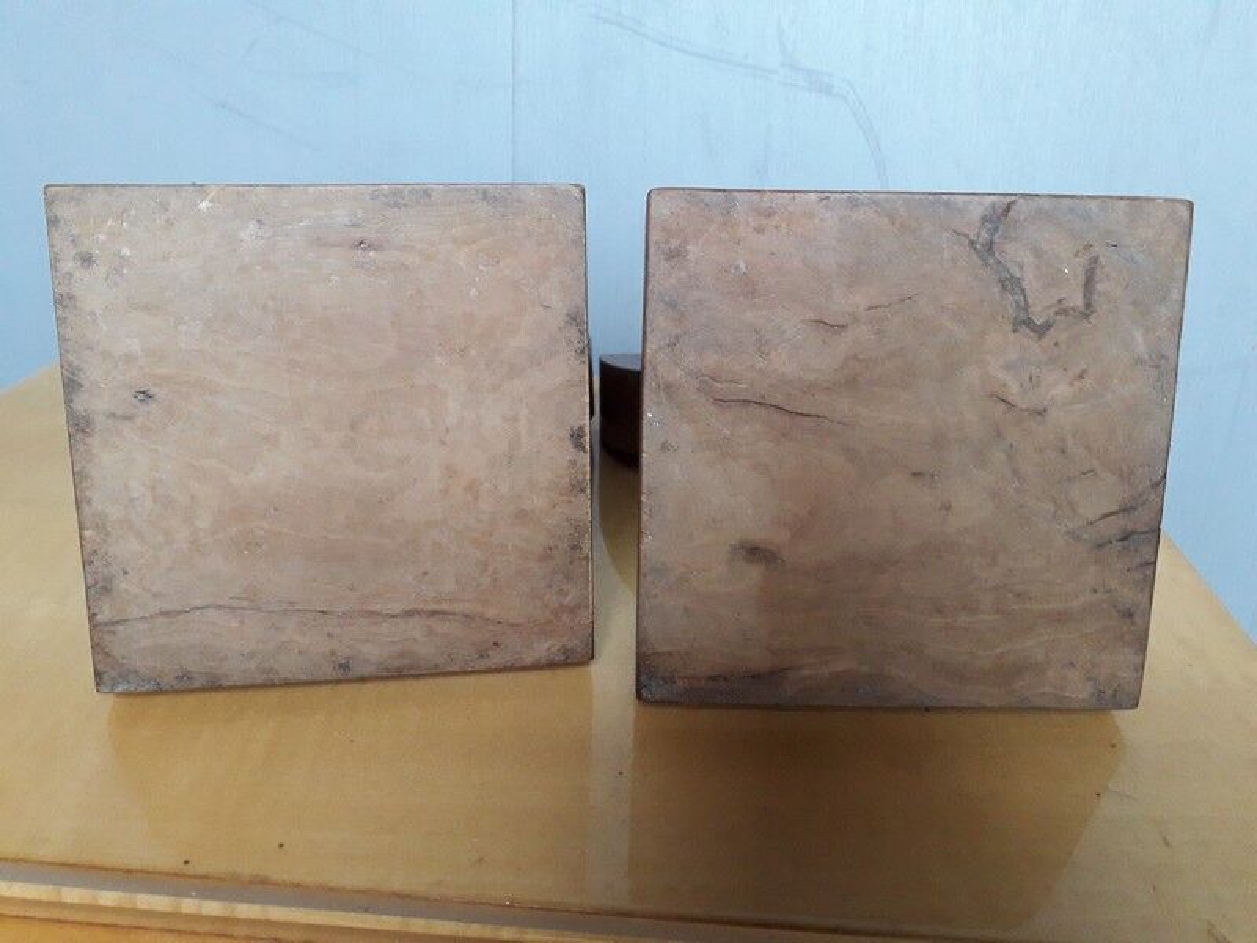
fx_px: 980
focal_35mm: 27
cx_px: 628
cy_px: 472
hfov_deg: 65.3
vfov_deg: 51.4
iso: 200
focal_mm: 3.6
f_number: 1.9
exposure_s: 1/50
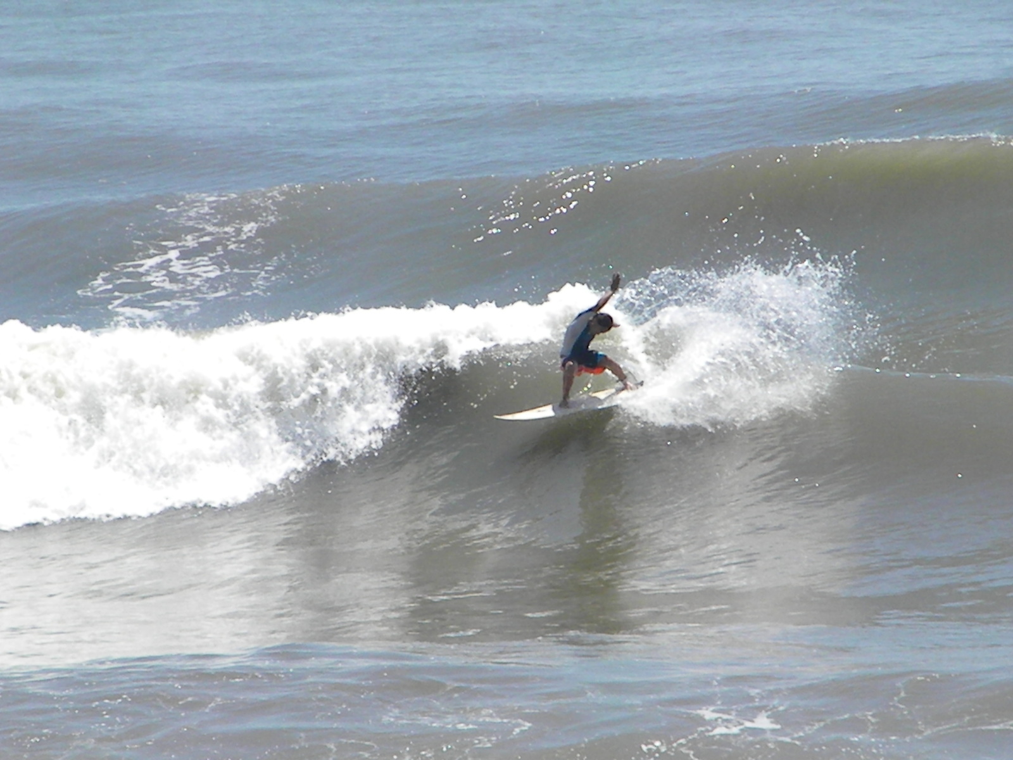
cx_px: 506
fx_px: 9803
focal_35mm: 335
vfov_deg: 4.4
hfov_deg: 5.9
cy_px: 380
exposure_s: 1/1225
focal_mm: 60.7
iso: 720
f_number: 10.8
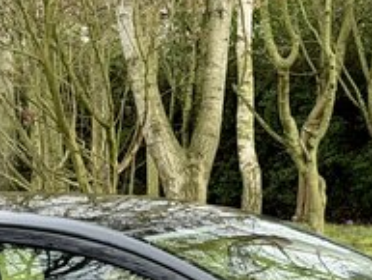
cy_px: 463
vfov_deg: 7.3
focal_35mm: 199
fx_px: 2140
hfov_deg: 9.9
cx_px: 229
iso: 64
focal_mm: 6.76
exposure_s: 1/620
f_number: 1.78
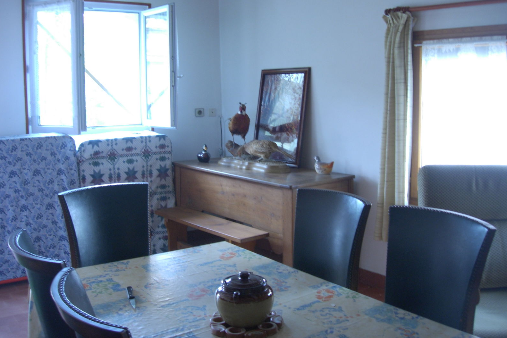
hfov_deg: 48.5
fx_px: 563
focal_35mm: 40
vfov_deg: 33.4
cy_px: 146
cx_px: 255
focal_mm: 7.8
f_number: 2.8
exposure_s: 1/12.3
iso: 64
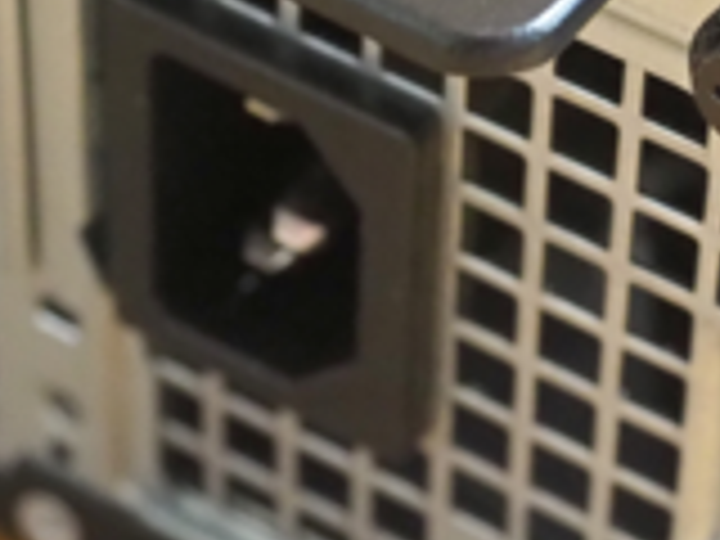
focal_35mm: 210
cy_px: 92
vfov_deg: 7.1
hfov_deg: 9.4
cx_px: 729
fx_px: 4368
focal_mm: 40
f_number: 5.6
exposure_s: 1/60
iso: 6400
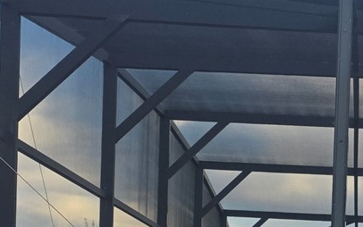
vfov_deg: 12.8
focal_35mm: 96
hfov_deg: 20.6
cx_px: 396
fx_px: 950
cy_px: 361
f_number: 1.7
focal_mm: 6.3
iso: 80
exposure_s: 1/1272
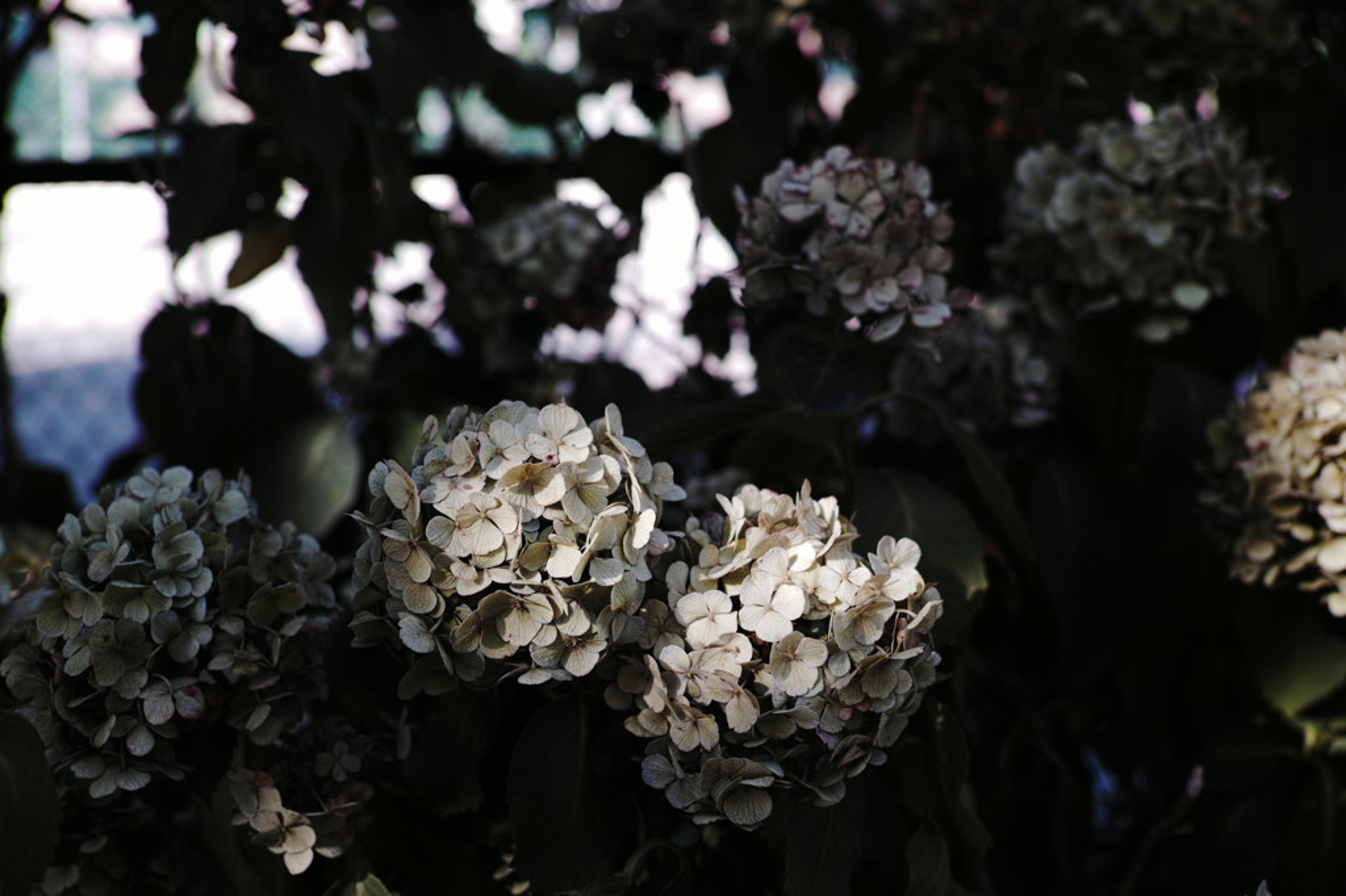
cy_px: 448
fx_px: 1682
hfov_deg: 43.6
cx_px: 673
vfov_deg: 29.8
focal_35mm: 45
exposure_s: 1/80
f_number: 3.2
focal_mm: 30
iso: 100
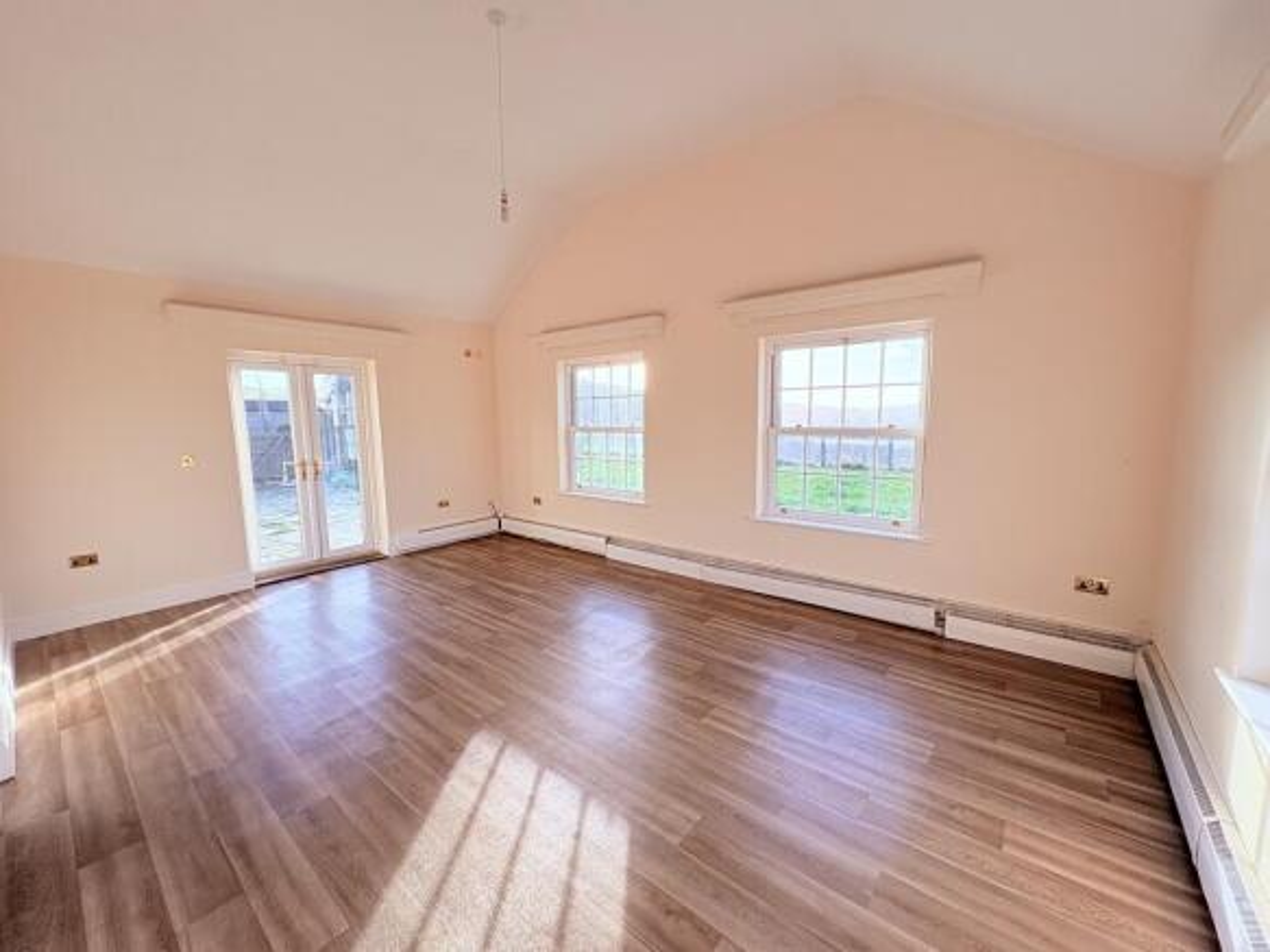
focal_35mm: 14
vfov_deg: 85.7
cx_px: 635
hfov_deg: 102.1
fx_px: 514
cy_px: 476
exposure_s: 1/224
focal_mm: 2.22
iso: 64
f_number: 2.2
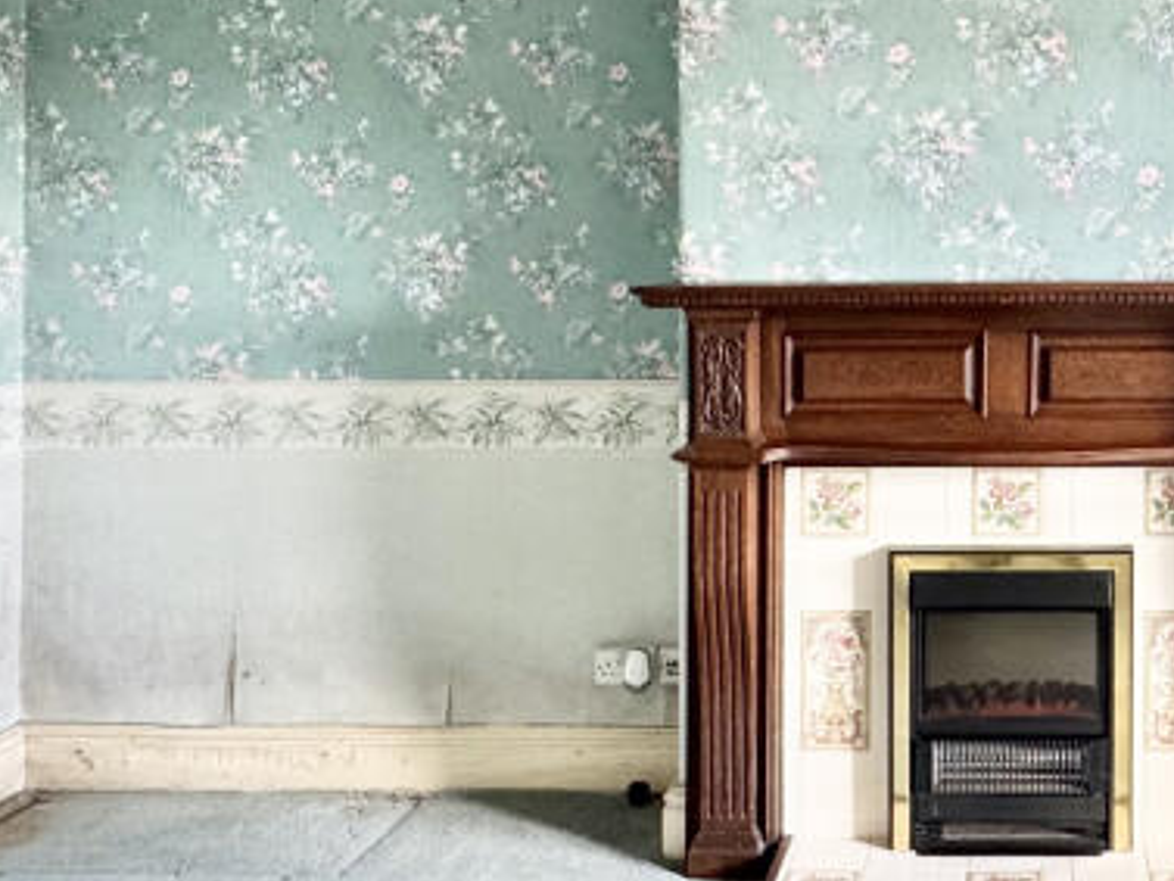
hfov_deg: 41.5
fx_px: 1289
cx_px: 1214
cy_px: 237
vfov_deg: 37.0
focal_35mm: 38
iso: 320
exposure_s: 1/99
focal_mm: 2.22
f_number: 2.2
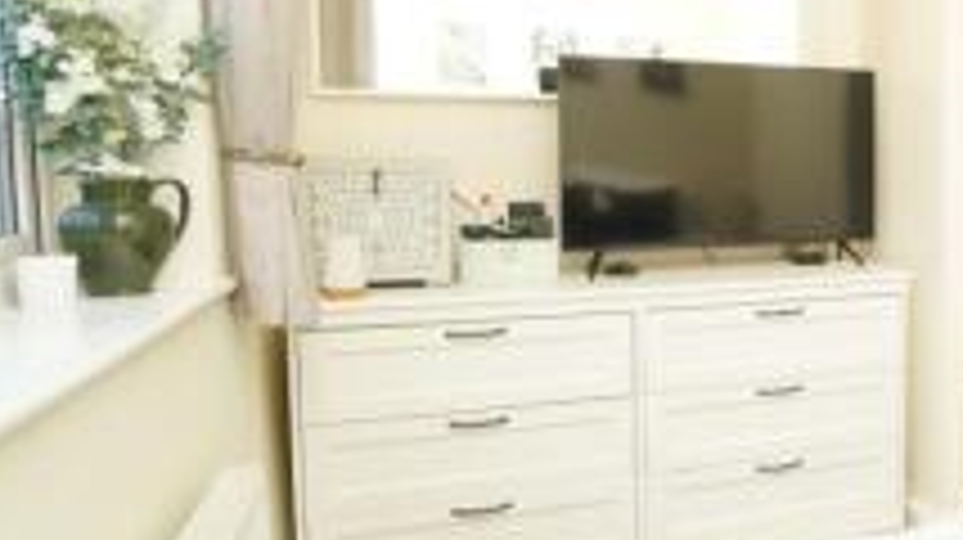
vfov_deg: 33.5
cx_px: 981
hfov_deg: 46.5
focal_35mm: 35
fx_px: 893
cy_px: 209
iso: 4000
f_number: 4
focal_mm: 10
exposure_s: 1/60
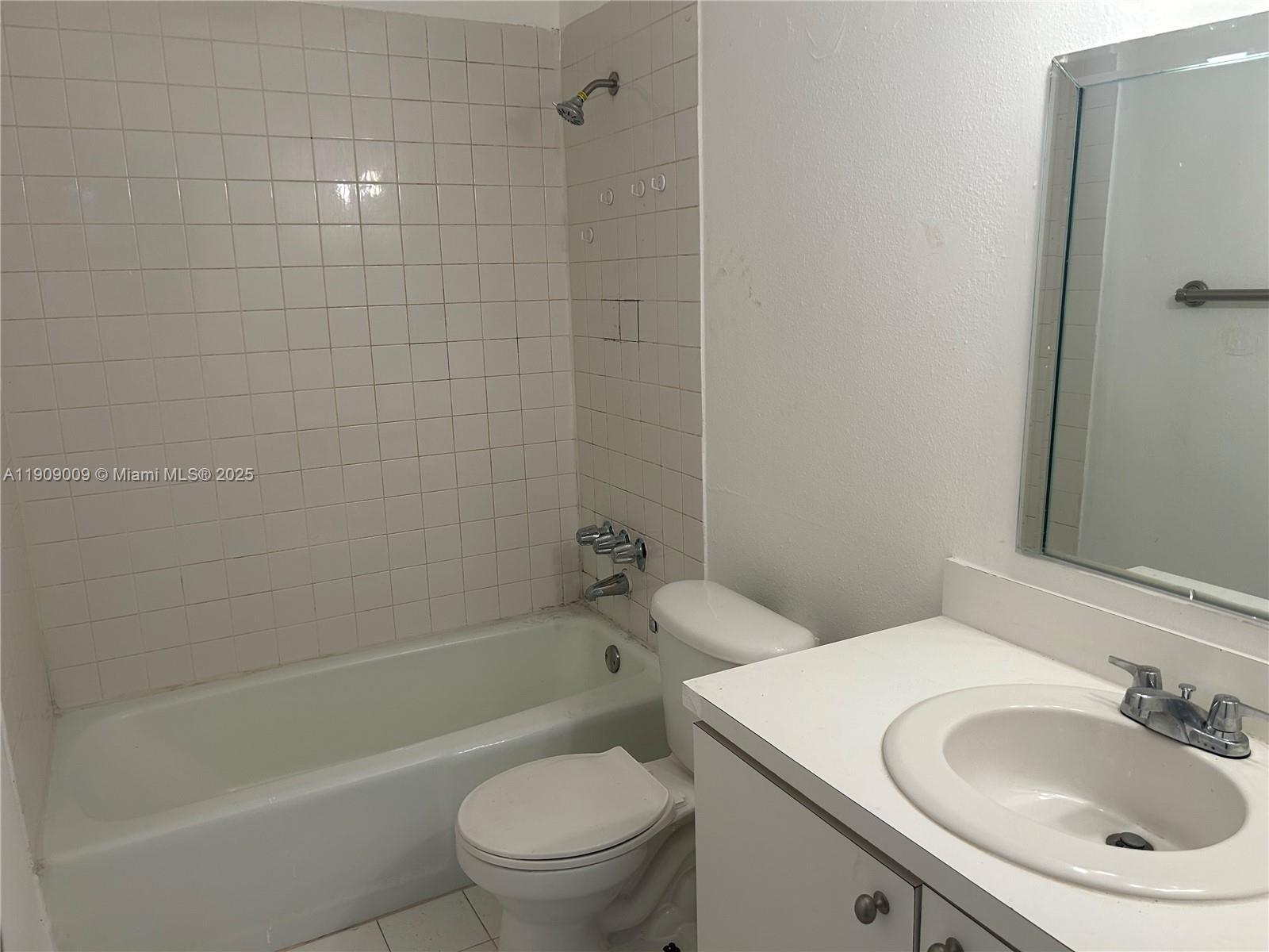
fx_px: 953
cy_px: 476
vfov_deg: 53.1
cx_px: 634
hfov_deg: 67.3
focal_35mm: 26
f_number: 1.5
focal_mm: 5.7
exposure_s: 1/120
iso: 100
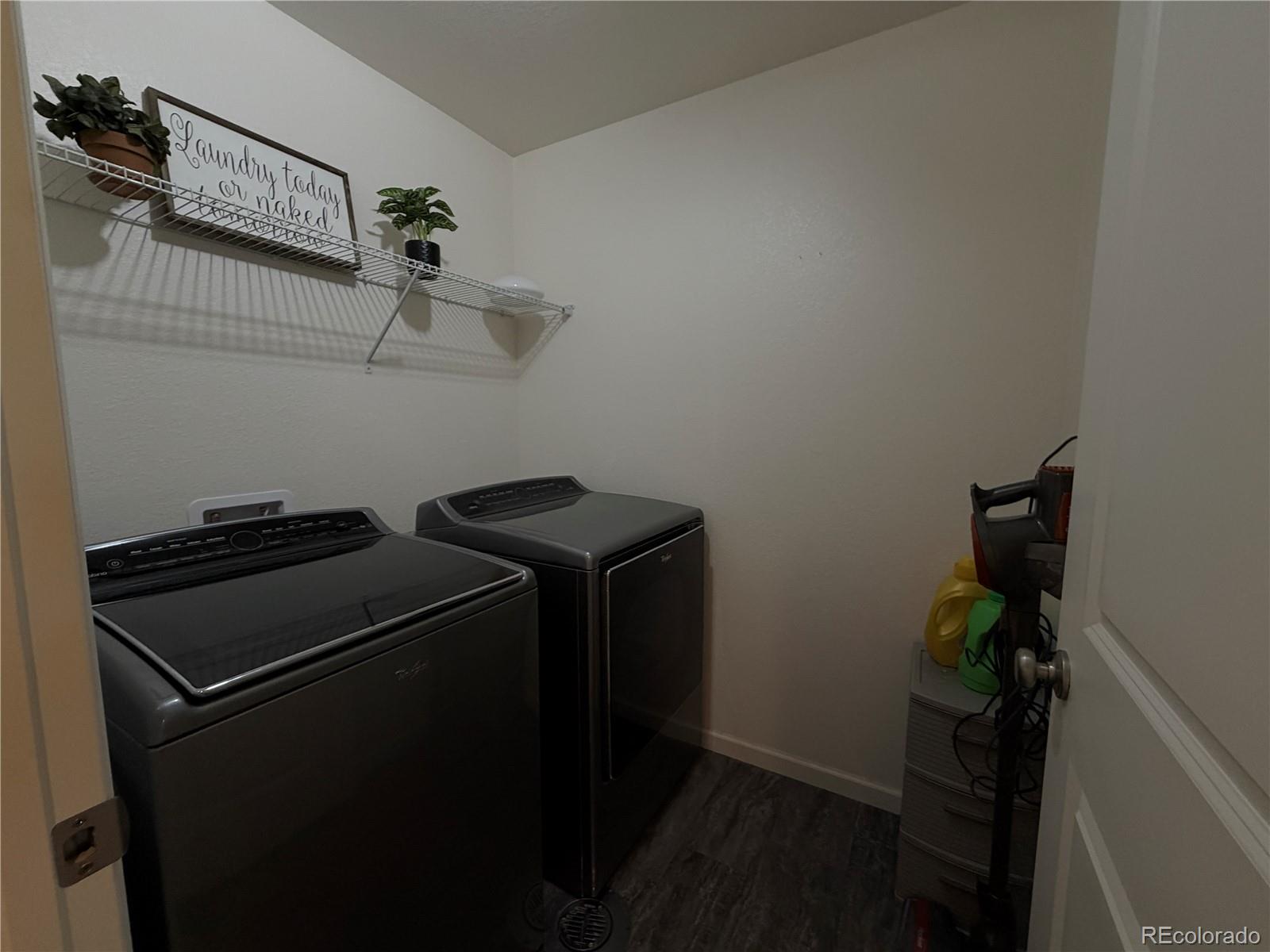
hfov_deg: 102.1
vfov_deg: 85.7
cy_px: 476
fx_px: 514
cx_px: 635
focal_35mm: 14
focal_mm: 2.22
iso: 200
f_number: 2.2
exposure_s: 1/120
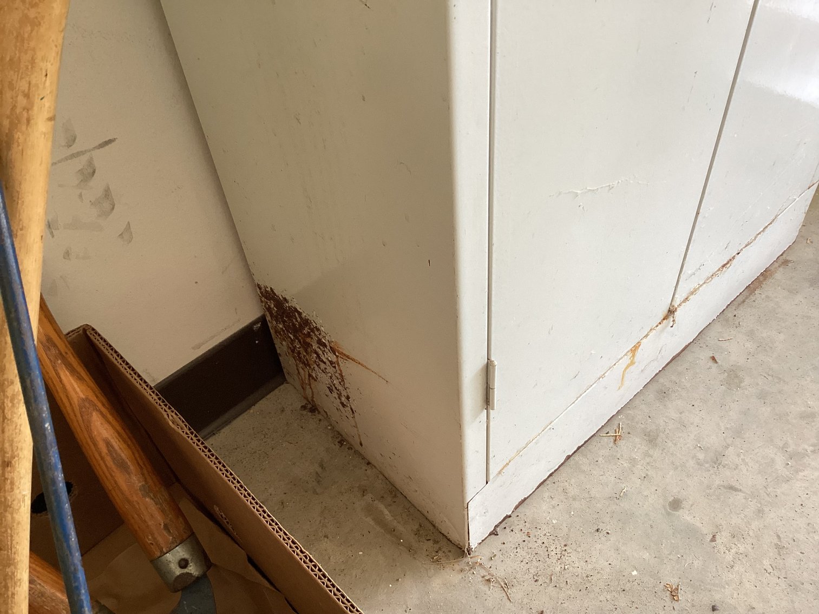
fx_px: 734
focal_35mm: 31
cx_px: 410
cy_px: 307
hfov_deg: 58.3
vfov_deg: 45.4
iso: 80
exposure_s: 1/60
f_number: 2.4
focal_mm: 3.3
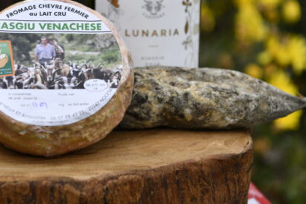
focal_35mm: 103
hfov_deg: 19.7
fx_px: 875
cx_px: 97
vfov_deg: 13.3
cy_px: 58
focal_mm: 70
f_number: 4.5
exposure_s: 1/1000
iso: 1000
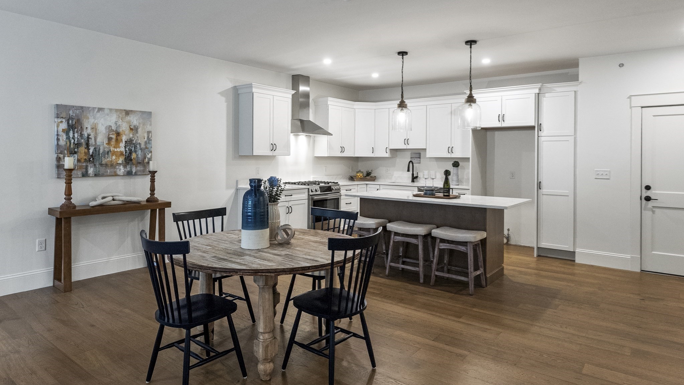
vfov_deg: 51.6
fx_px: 398
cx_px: 342
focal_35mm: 22
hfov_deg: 81.3
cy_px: 178
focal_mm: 20.9
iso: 1600
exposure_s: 1/80
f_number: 5.6
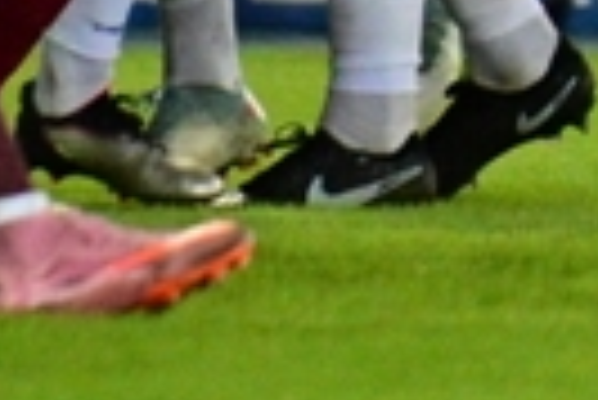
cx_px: 1992
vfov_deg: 1.4
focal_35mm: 1016
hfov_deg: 2.0
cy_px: -818
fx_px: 16895
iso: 1600
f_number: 2.8
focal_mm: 150
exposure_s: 1/800
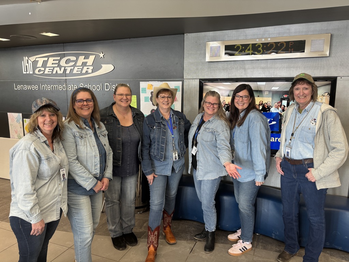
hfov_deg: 67.3
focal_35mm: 26
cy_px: 131
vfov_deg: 53.1
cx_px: 174
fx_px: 262
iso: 100
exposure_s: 1/60
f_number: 1.6
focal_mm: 5.96
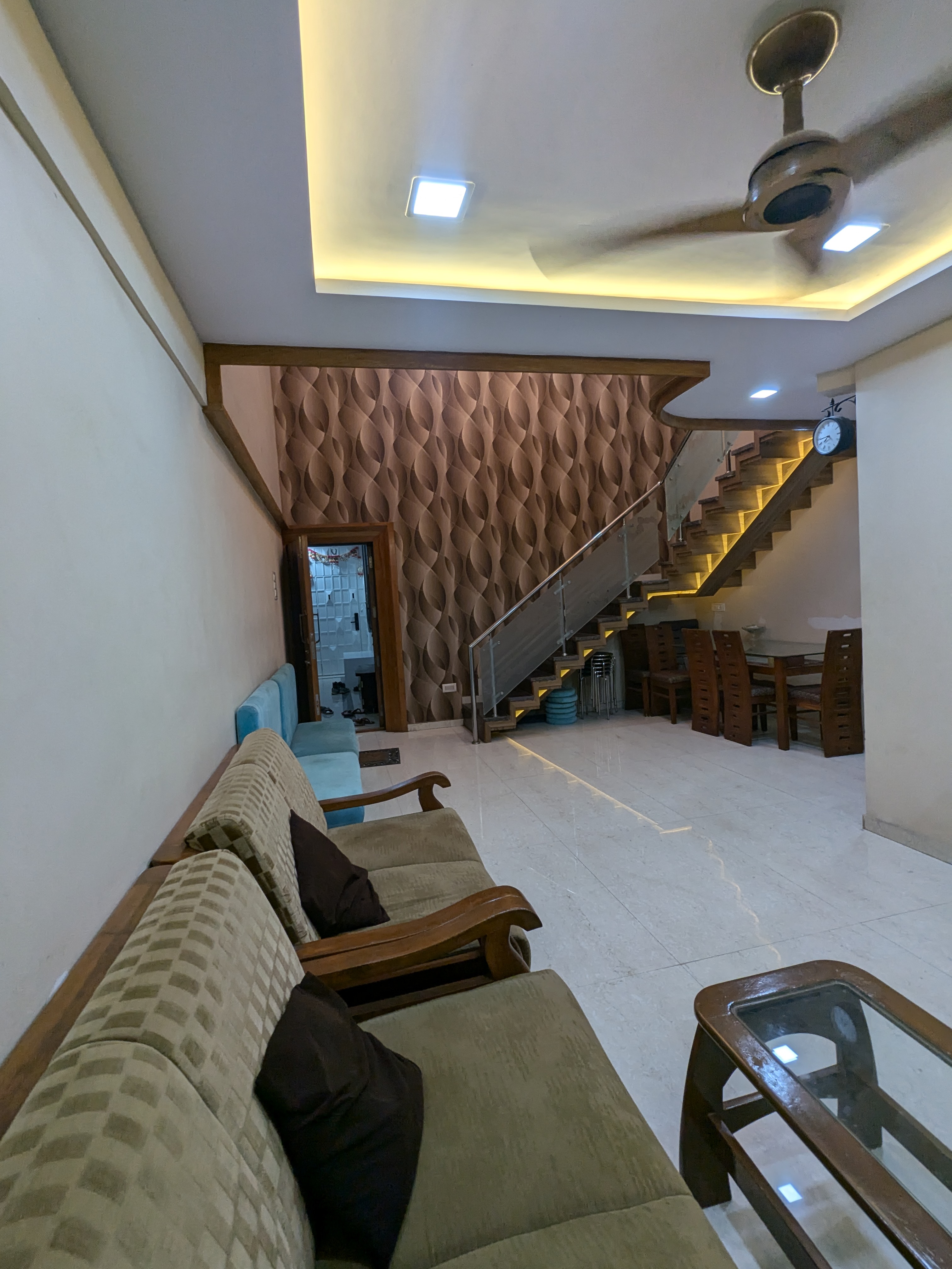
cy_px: 634
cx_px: 476
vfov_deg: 94.5
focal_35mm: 16
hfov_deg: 78.1
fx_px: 587
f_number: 2.2
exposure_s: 1/100
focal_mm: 2.35
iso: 98
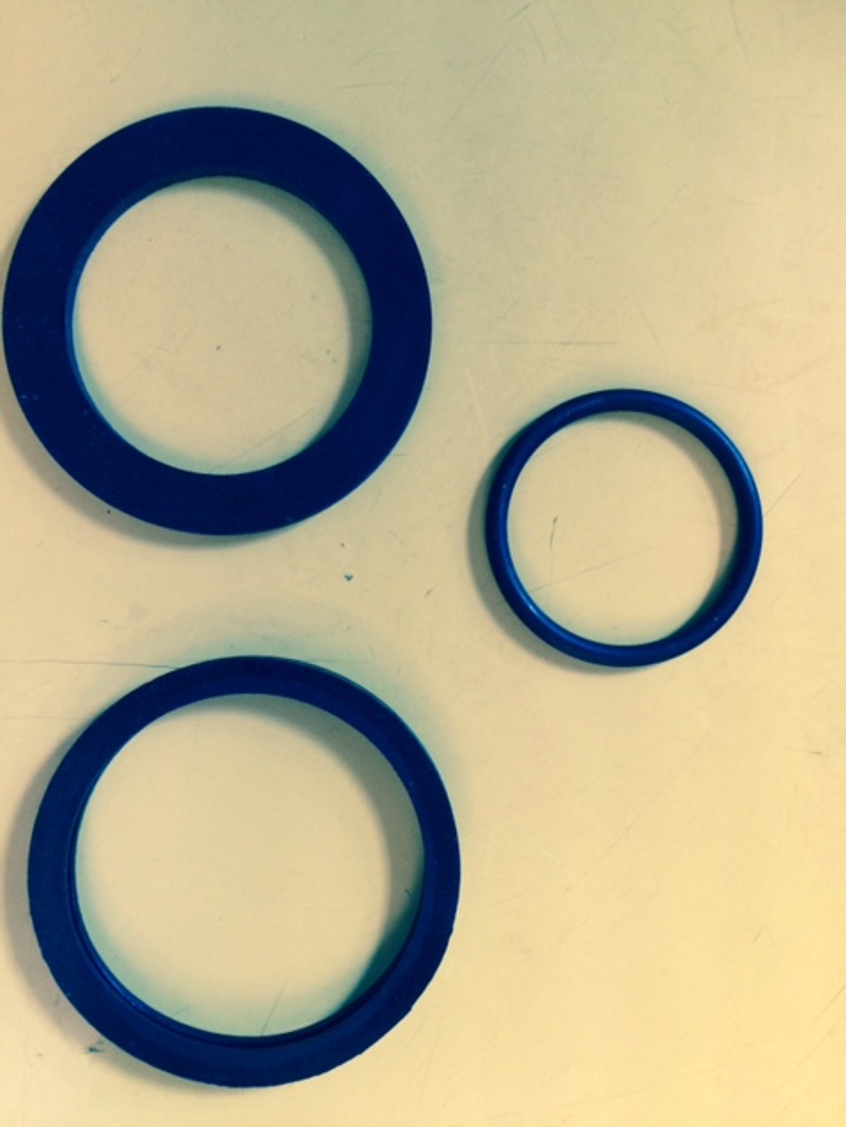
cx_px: 423
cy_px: 564
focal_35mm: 29
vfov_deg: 61.7
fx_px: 945
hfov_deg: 48.2
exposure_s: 1/30
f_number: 2.2
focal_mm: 4.15
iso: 160
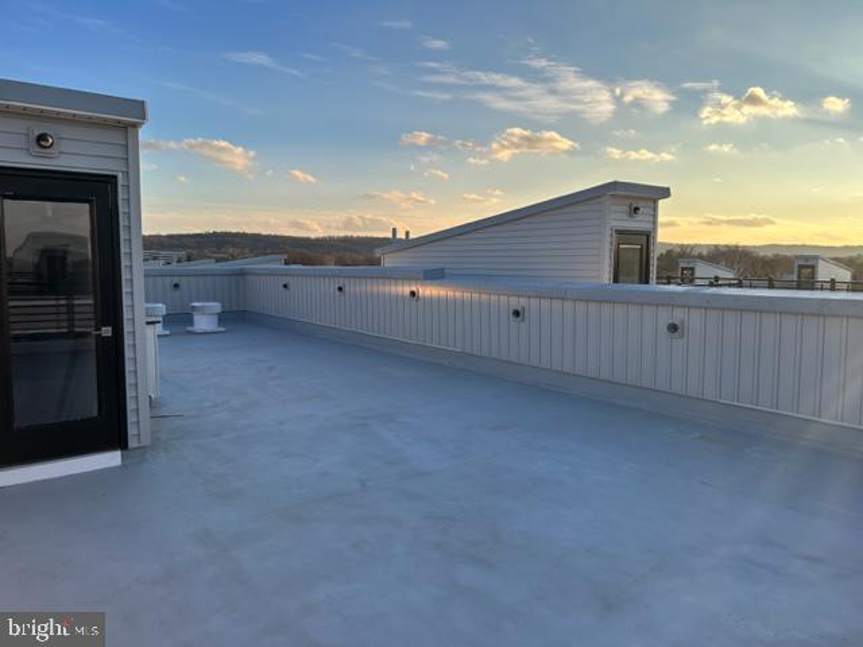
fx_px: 648
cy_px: 324
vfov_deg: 53.1
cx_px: 432
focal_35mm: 26
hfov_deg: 67.3
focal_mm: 5.7
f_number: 1.5
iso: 50
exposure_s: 1/2252
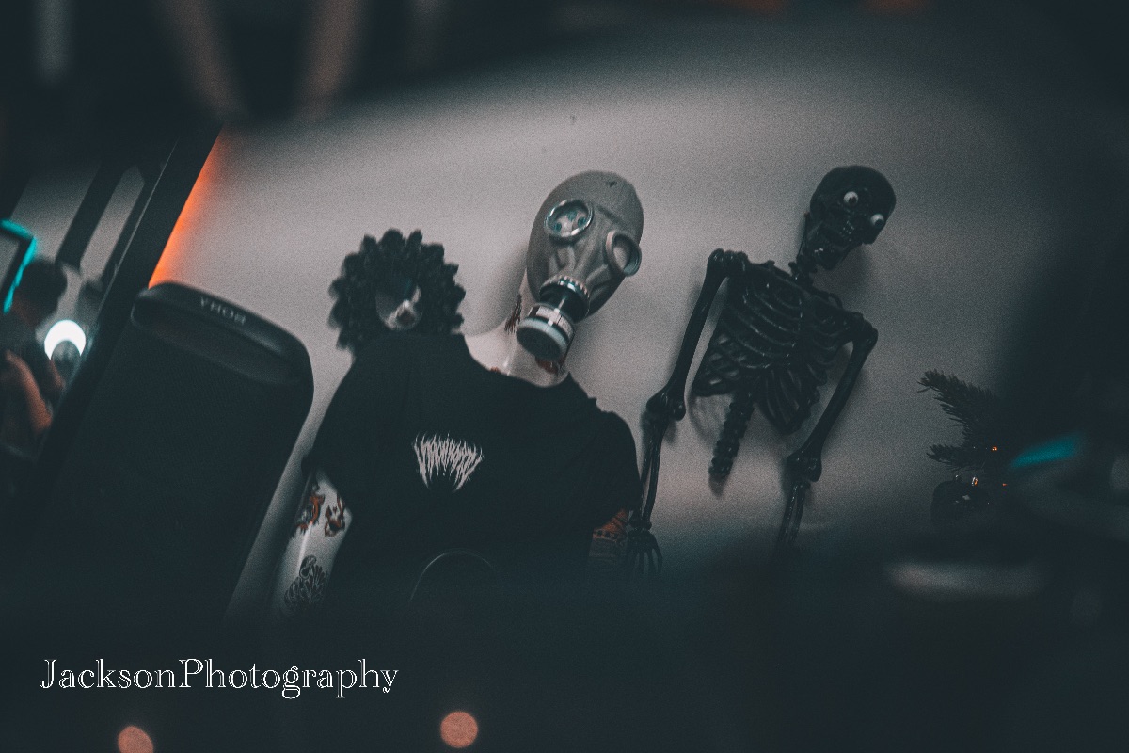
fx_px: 1787
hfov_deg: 35.1
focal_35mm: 57
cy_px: 376
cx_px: 564
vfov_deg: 23.8
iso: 2500
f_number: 5
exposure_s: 1/125
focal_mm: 57
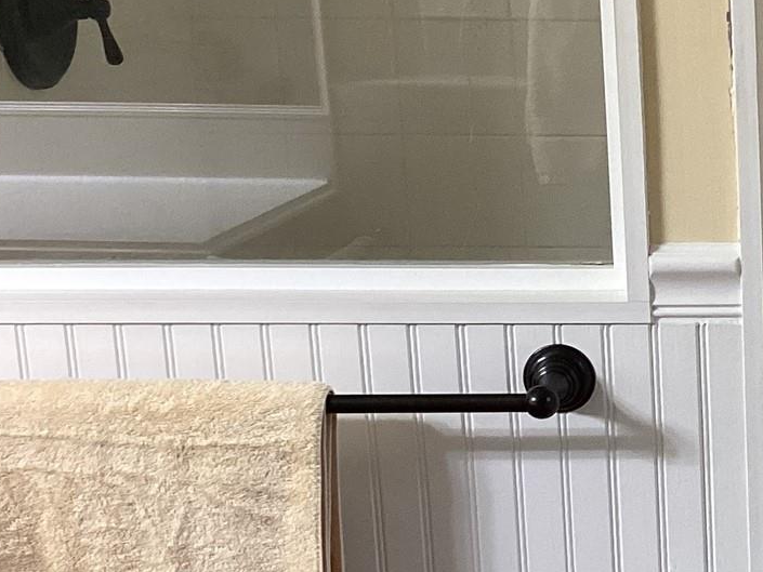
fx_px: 1984
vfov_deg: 16.4
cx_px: 1057
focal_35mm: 90
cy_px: 401
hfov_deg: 19.6
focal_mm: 3.3
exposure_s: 1/60
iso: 160
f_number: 2.4
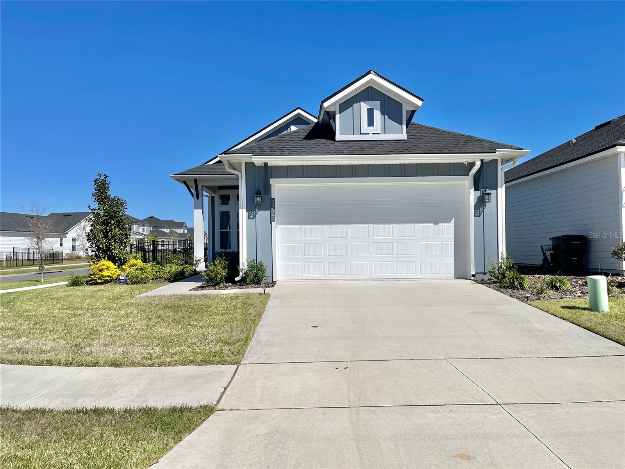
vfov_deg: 54.9
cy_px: 234
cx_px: 312
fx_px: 451
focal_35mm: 25
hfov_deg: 69.4
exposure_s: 1/8547
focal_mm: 5.1
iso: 32
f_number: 1.6
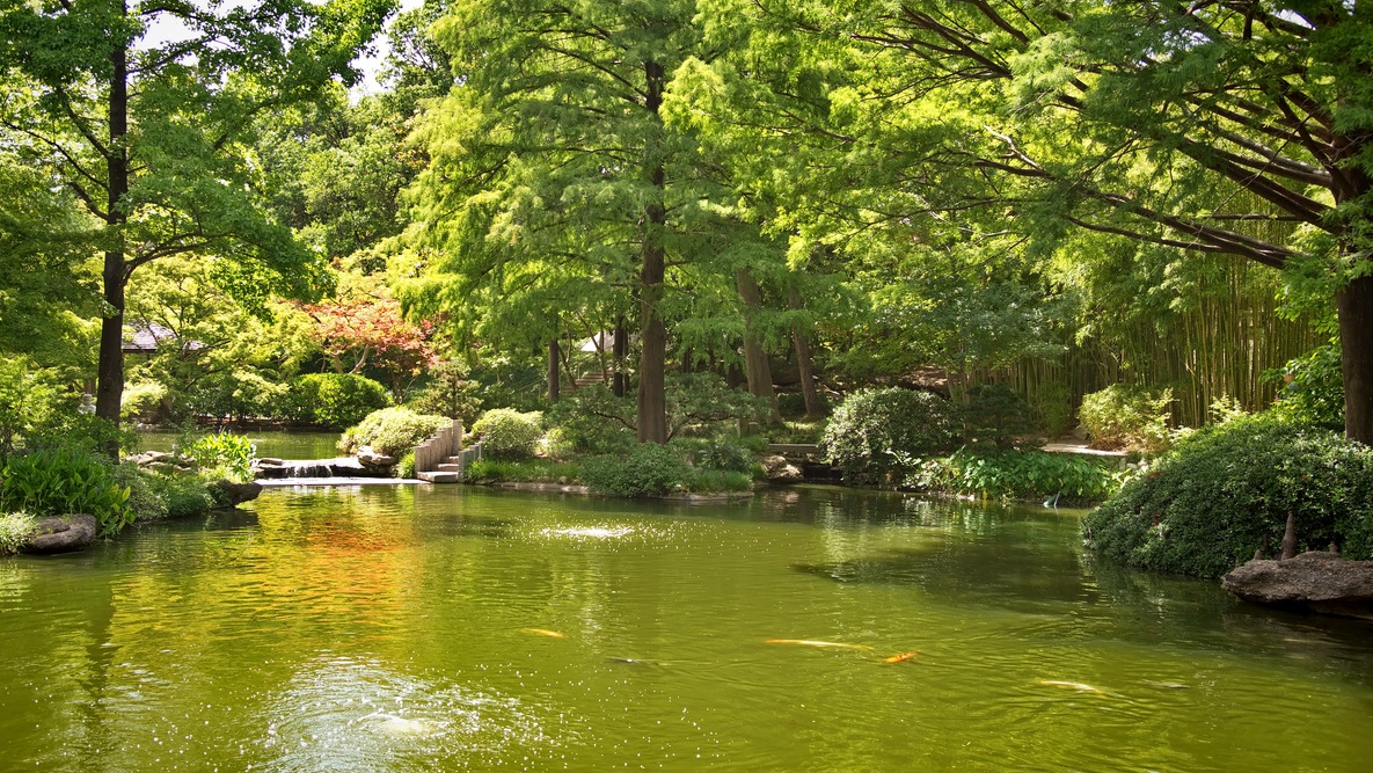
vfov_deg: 27.7
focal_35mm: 43
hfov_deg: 47.3
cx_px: 642
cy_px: 334
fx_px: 1566
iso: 100
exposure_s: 1/100
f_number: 5
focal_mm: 38
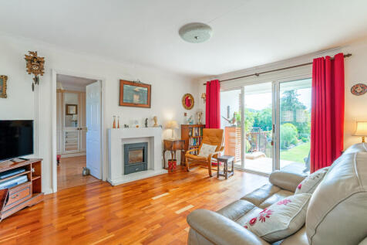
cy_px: 122
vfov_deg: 73.7
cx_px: 184
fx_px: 163
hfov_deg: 96.8
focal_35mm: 16
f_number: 10
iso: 100
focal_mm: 16
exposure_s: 1/15
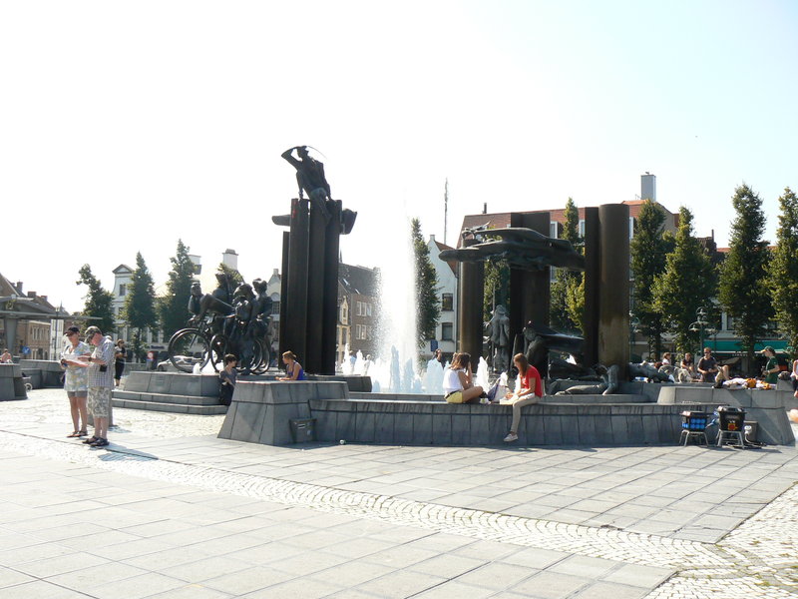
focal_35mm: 36
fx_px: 830
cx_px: 399
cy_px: 300
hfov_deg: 51.4
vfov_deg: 39.7
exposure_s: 1/1000
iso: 100
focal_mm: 6
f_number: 3.6
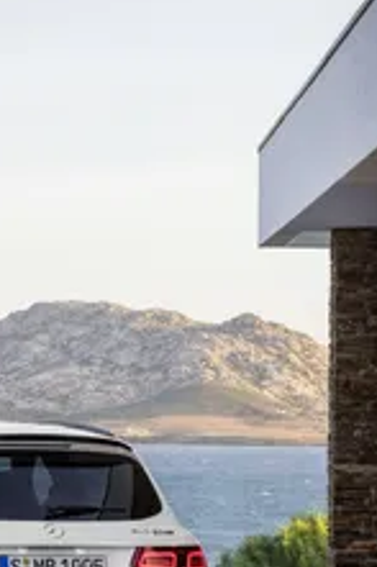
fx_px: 3272
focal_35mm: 208
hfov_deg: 6.6
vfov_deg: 9.9
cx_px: -3
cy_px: 449
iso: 200
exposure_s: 1/40
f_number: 11
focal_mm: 85
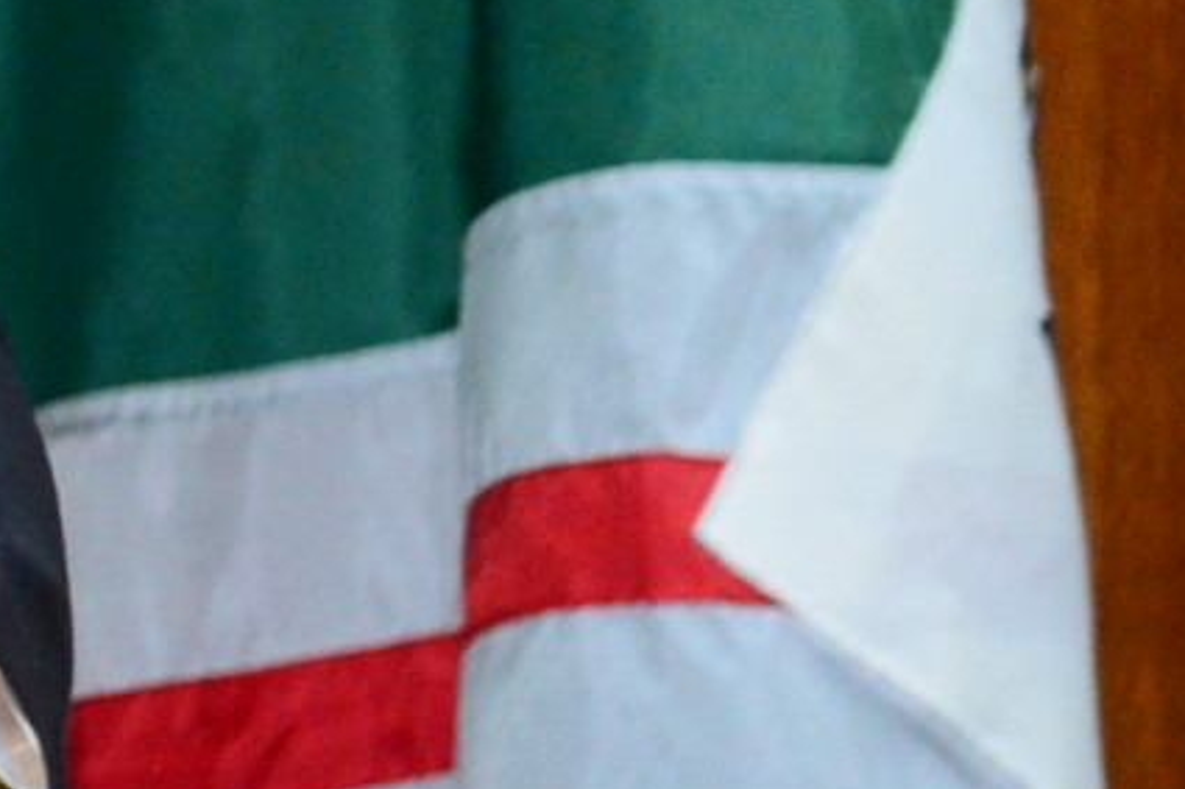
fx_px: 16319
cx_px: -2933
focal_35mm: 496
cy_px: -878
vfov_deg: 2.8
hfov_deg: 4.0
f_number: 4
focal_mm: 70
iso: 1600
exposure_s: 1/60
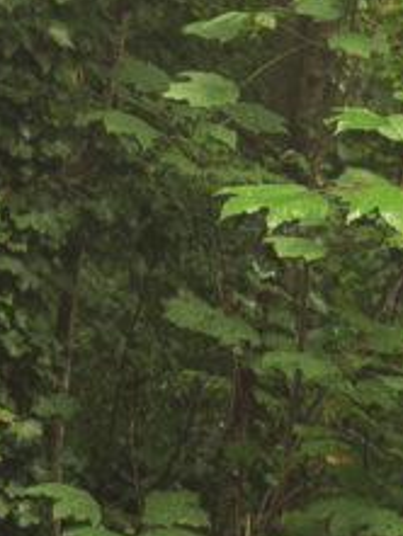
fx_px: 5862
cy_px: 925
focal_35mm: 378
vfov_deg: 5.2
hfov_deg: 3.6
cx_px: -1658
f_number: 6.3
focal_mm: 34
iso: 100
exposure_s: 1/8
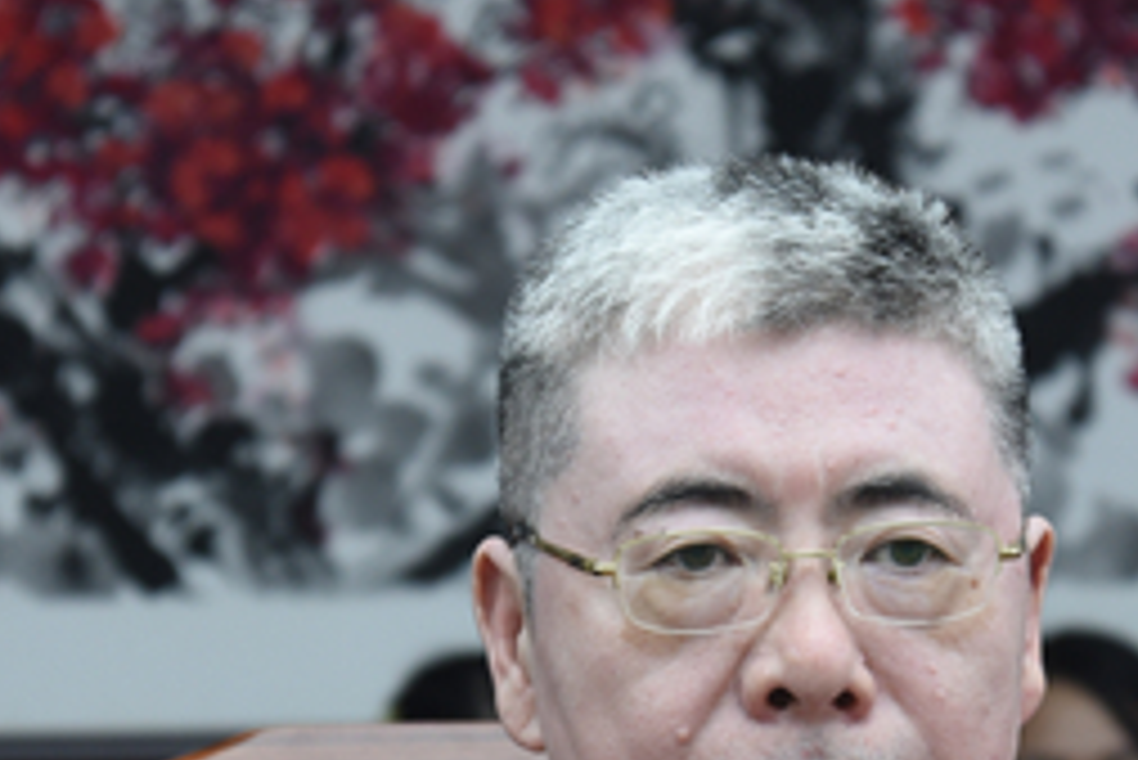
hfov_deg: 8.7
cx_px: 702
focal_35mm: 237
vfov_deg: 5.8
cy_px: 1046
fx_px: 7496
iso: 500
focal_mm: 75
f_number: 4.5
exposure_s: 1/60
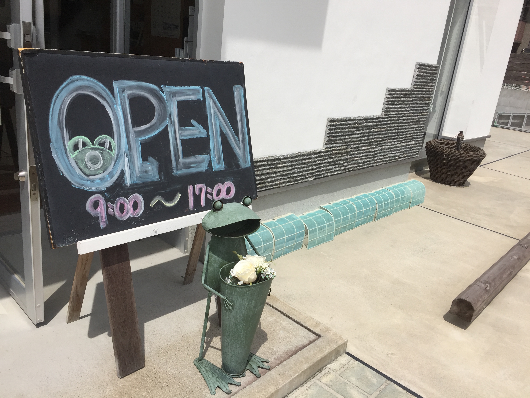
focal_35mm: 29
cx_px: 265
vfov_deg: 48.2
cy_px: 199
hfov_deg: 61.7
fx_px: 444
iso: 32
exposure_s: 1/3597
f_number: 2.2
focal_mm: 4.15
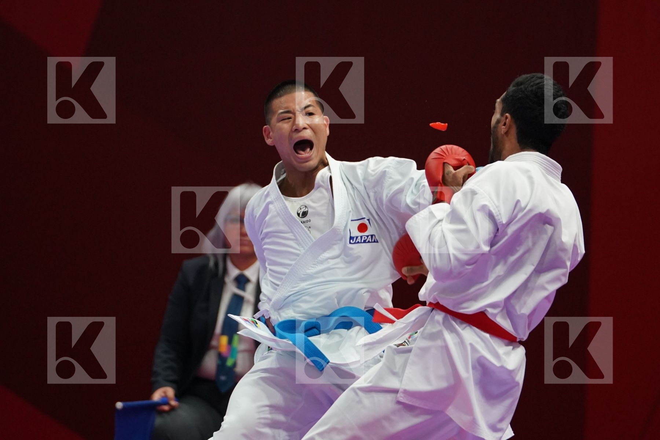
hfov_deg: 5.3
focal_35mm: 387
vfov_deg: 3.6
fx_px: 7094
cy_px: 220
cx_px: 330
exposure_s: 1/1000
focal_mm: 258
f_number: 4
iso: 3200
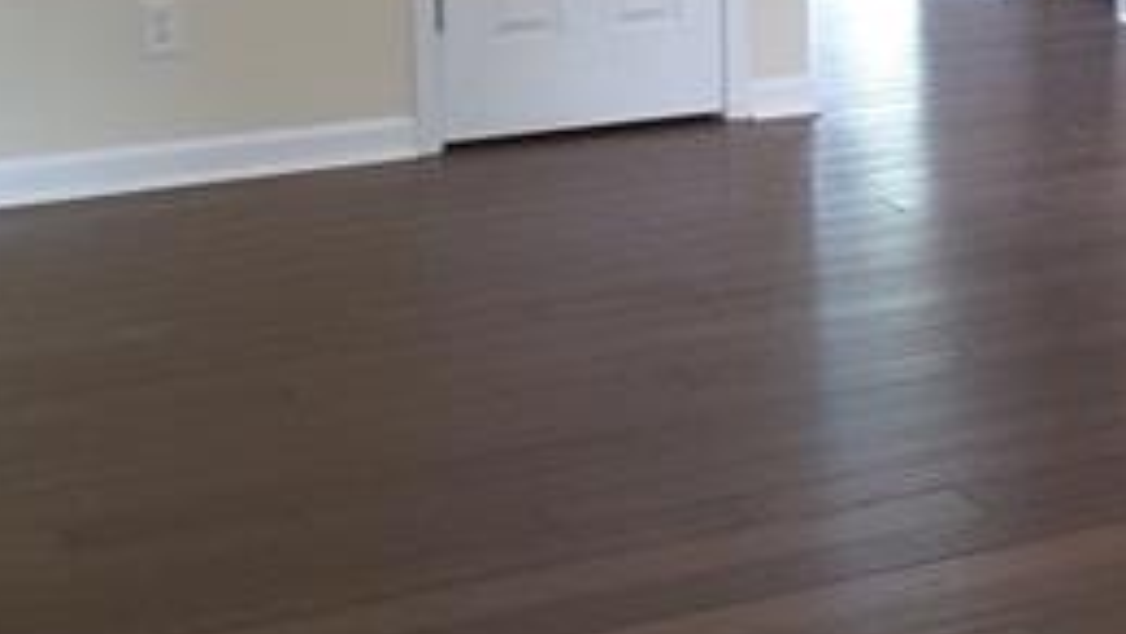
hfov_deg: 20.6
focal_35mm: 100
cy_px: -130
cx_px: 1148
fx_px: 2987
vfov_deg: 11.9
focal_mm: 2.9
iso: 125
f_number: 1.9
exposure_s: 1/24
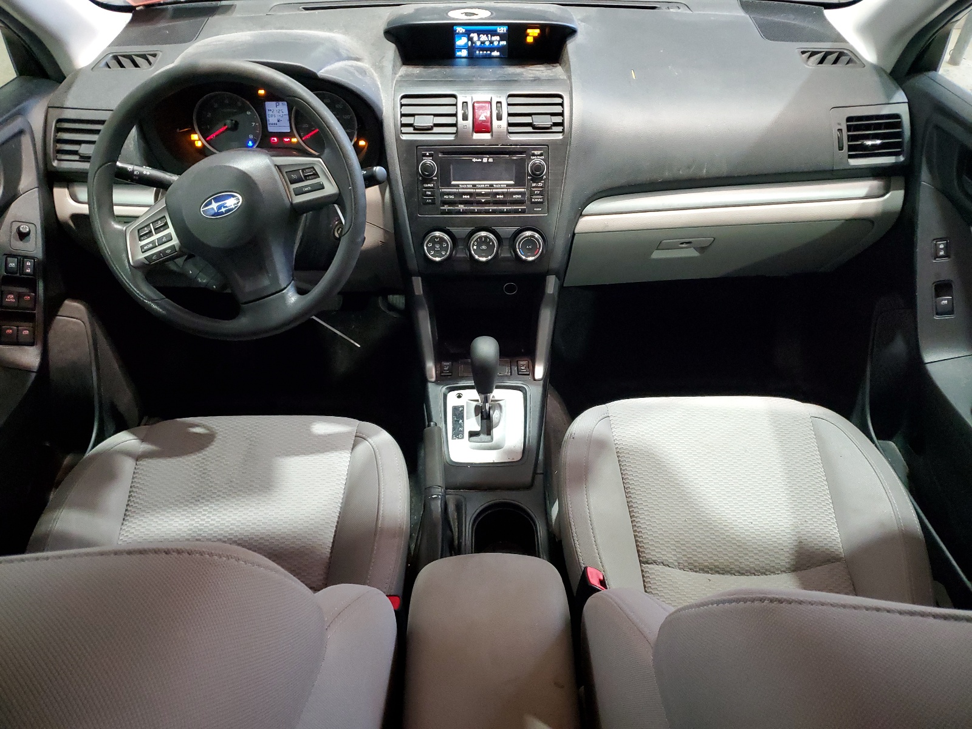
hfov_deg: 67.3
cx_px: 486
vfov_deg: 53.1
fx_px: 730
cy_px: 364
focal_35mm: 26
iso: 390
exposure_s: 1/60.2
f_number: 1.5
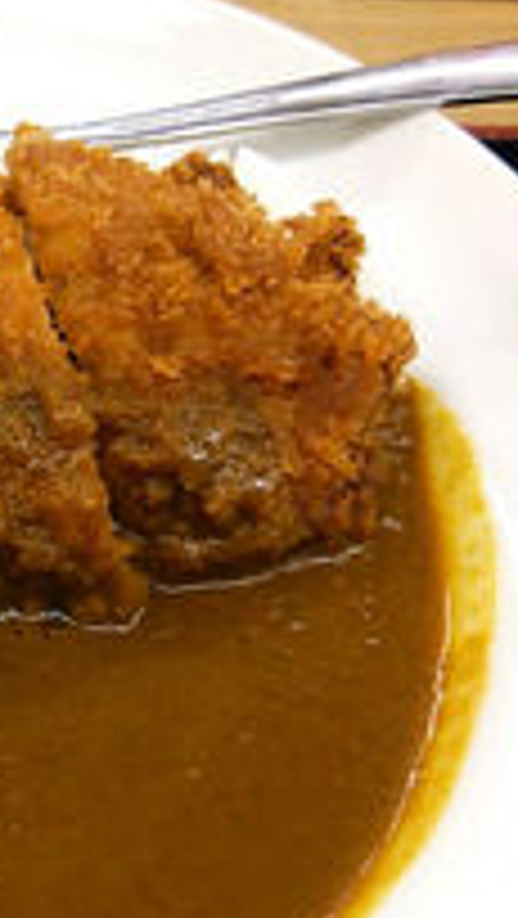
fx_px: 1560
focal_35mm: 64
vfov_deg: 32.5
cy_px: 634
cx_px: -284
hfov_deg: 16.9
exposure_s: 1/51
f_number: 1.94
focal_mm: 4.06
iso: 80
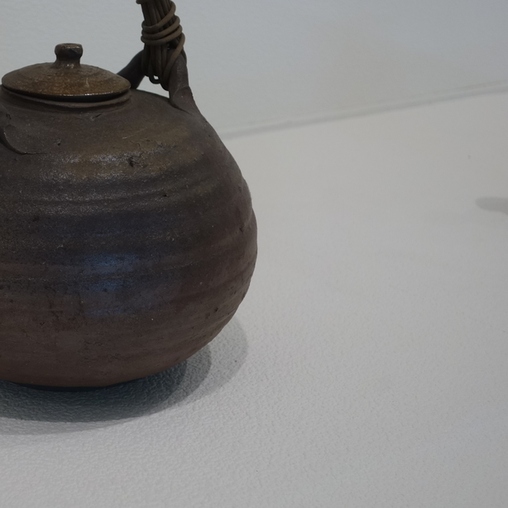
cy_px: 181
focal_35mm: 88
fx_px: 1461
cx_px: 54
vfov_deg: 19.7
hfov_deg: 19.4
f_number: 3.5
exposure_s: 1/60
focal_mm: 19.53
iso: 200
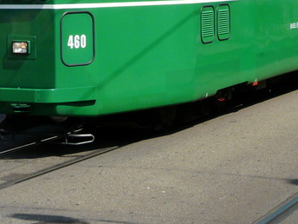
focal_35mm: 125
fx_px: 1076
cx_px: 165
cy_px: -82
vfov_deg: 11.5
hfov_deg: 15.8
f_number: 5.6
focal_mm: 7
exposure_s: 1/500
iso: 100
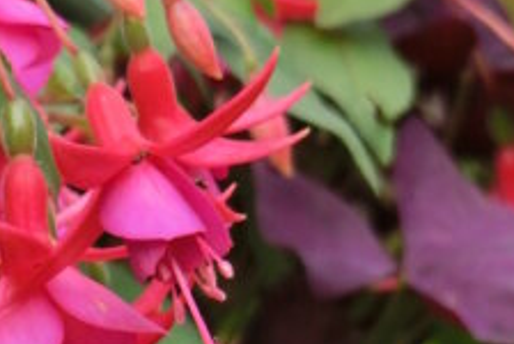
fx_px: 13810
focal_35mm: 966
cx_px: 194
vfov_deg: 1.4
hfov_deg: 2.1
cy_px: 150
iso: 400
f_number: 5.9
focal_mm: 81
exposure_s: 1/400
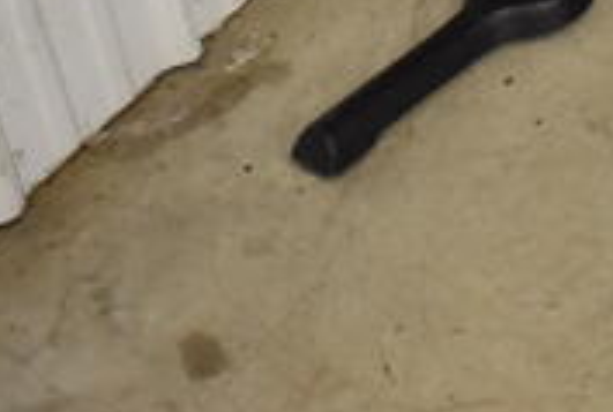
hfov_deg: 16.2
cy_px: -253
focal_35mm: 119
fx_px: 2027
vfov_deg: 11.1
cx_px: 817
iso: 4000
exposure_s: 1/125
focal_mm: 23
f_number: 3.8
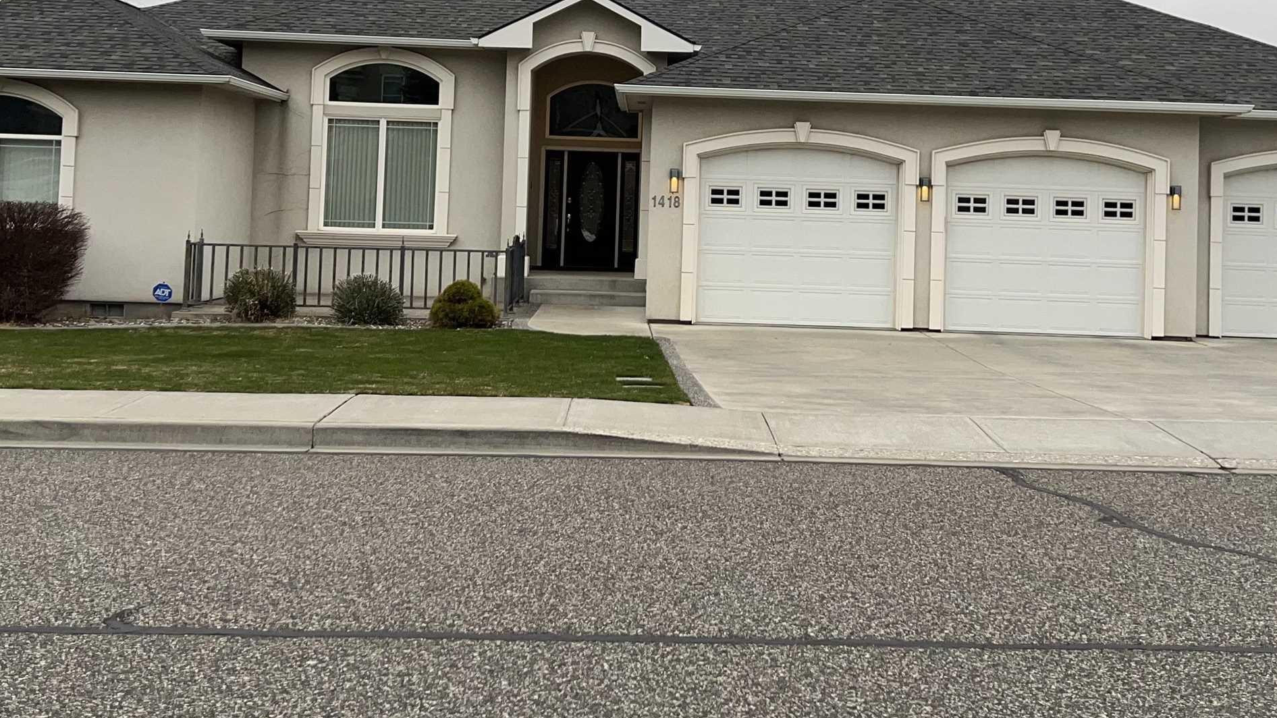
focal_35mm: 46
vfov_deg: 25.4
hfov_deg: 44.5
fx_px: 1558
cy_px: 128
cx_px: 712
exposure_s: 1/621
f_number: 1.5
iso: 64
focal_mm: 5.7
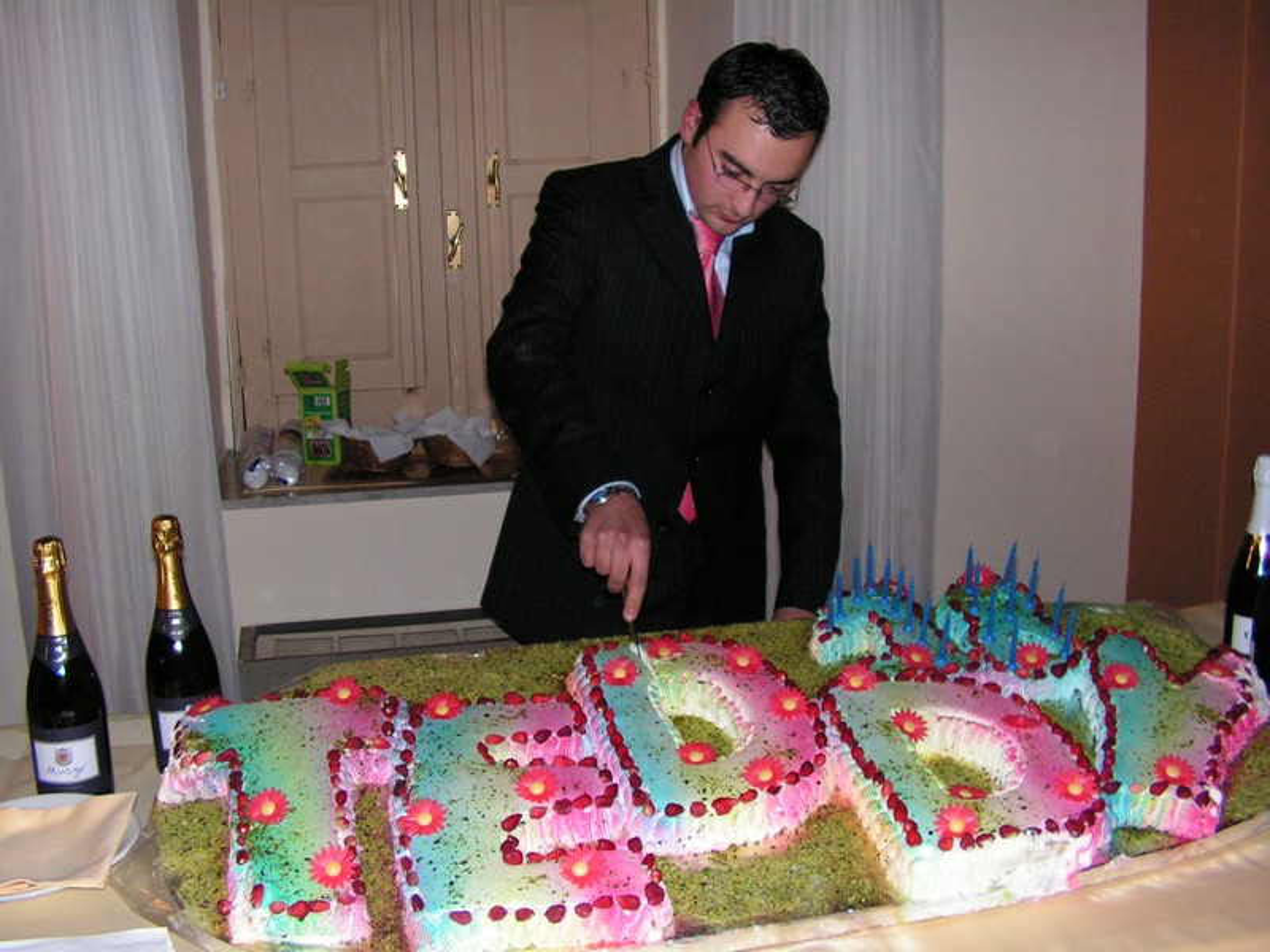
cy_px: 476
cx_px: 635
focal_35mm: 36
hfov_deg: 51.4
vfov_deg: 39.7
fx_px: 1321
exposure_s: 1/40
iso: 200
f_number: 3.2
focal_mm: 6
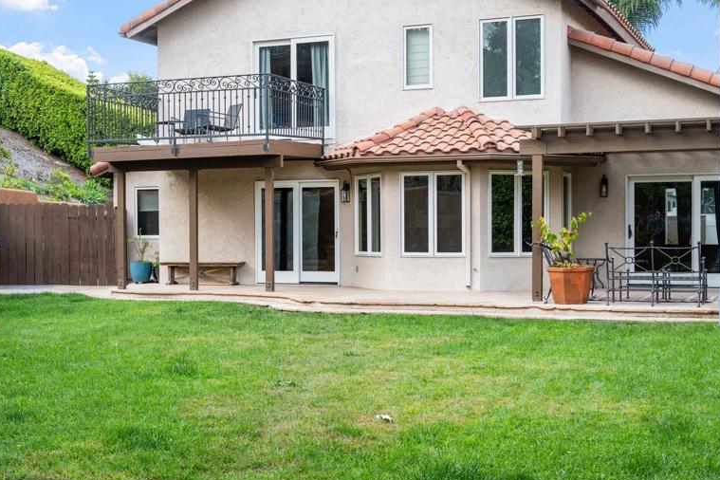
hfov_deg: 36.8
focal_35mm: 54
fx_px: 1080
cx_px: 313
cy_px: 248
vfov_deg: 25.1
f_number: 8
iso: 250
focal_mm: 40
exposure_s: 1/100
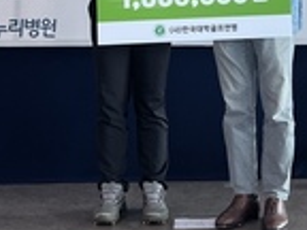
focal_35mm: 91
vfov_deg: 15.3
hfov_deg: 21.4
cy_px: -85
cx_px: 228
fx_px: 807
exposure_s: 1/120
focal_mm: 5.1
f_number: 1.6
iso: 64
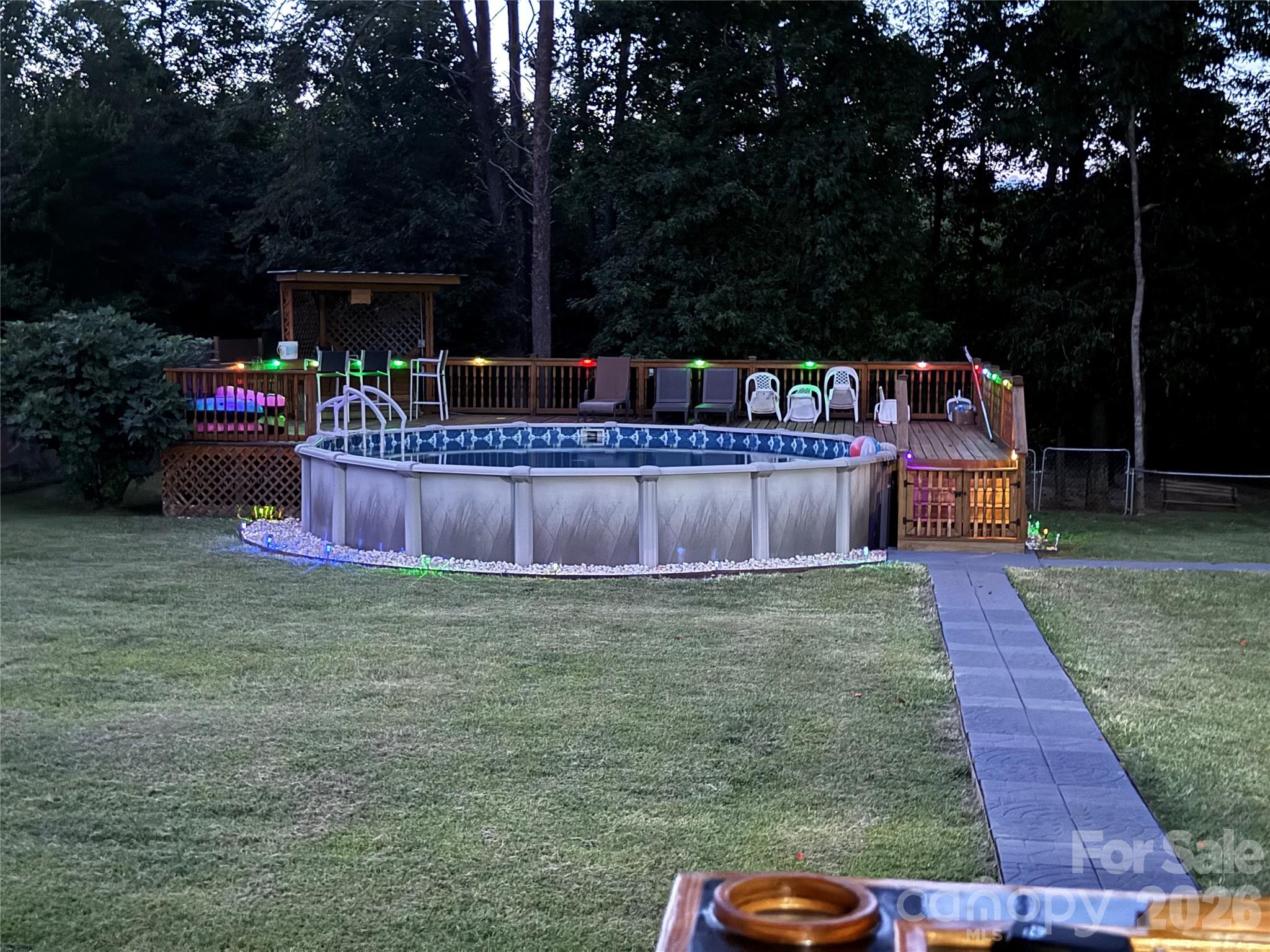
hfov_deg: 39.7
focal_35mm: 48
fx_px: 1761
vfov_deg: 30.3
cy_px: 476
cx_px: 635
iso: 1250
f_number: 1.78
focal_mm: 6.76
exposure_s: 1/2
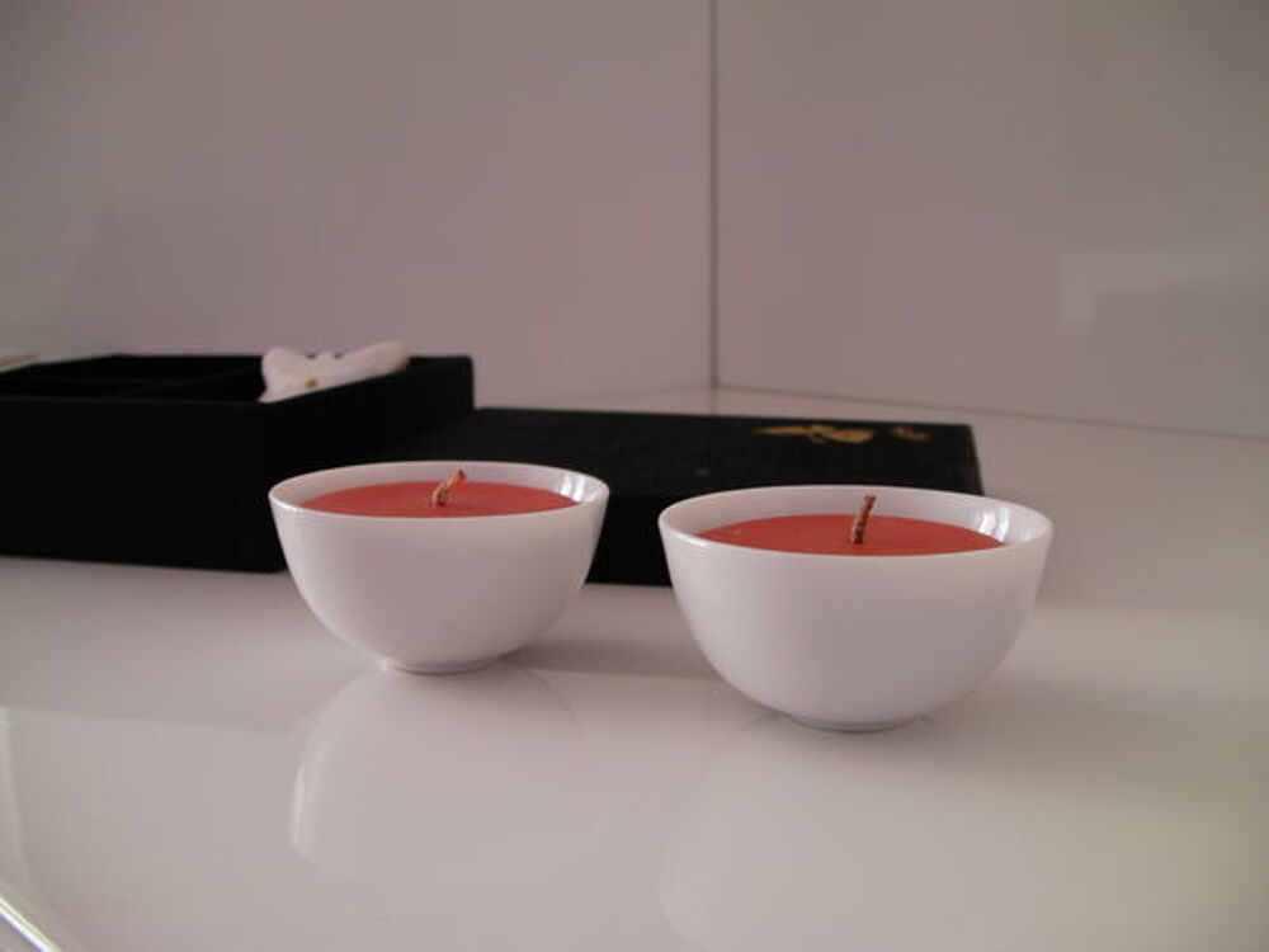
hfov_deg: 49.0
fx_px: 1393
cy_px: 476
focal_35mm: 38
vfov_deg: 37.7
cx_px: 634
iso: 50
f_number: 3.5
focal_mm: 6.3
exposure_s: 1/46.8
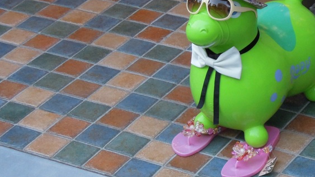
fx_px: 1245
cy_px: 80
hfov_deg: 14.3
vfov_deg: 8.1
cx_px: 266
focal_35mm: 149
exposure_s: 1/80
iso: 400
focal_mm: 13.8
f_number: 4.7
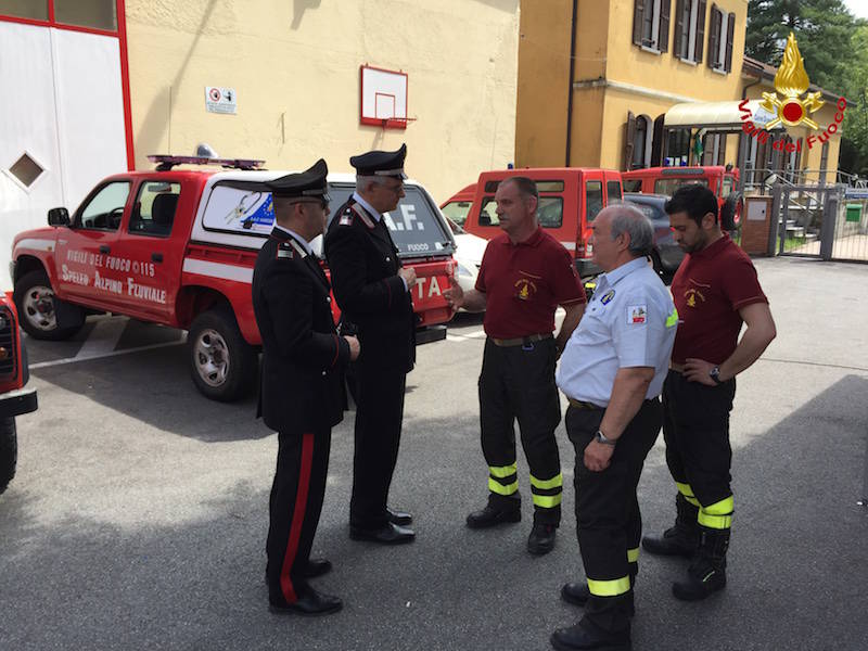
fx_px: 727
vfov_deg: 48.2
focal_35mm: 29
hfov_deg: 61.7
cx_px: 434
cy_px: 326
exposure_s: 1/1014
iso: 32
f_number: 2.2
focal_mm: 4.15
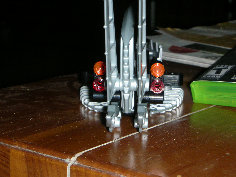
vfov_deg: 14.1
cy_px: 88
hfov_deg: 18.7
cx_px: 118
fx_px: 716
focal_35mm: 105
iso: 50
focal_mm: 17.4
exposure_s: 1/120
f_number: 5.4
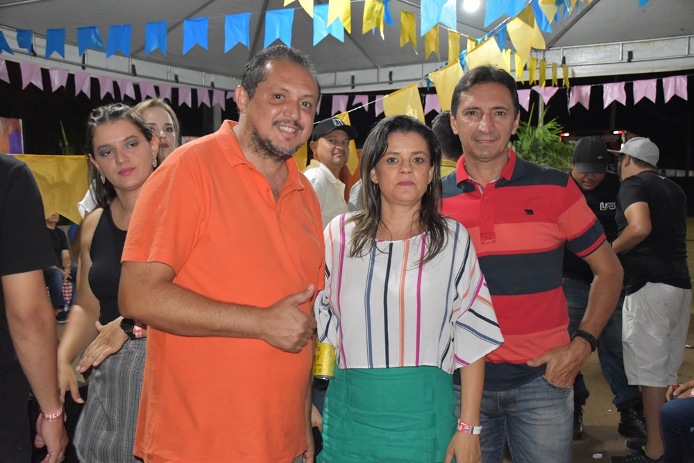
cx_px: 347
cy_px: 232
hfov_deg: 49.5
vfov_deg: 34.2
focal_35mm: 39
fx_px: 752
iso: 3200
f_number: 3.8
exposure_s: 1/60
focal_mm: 26
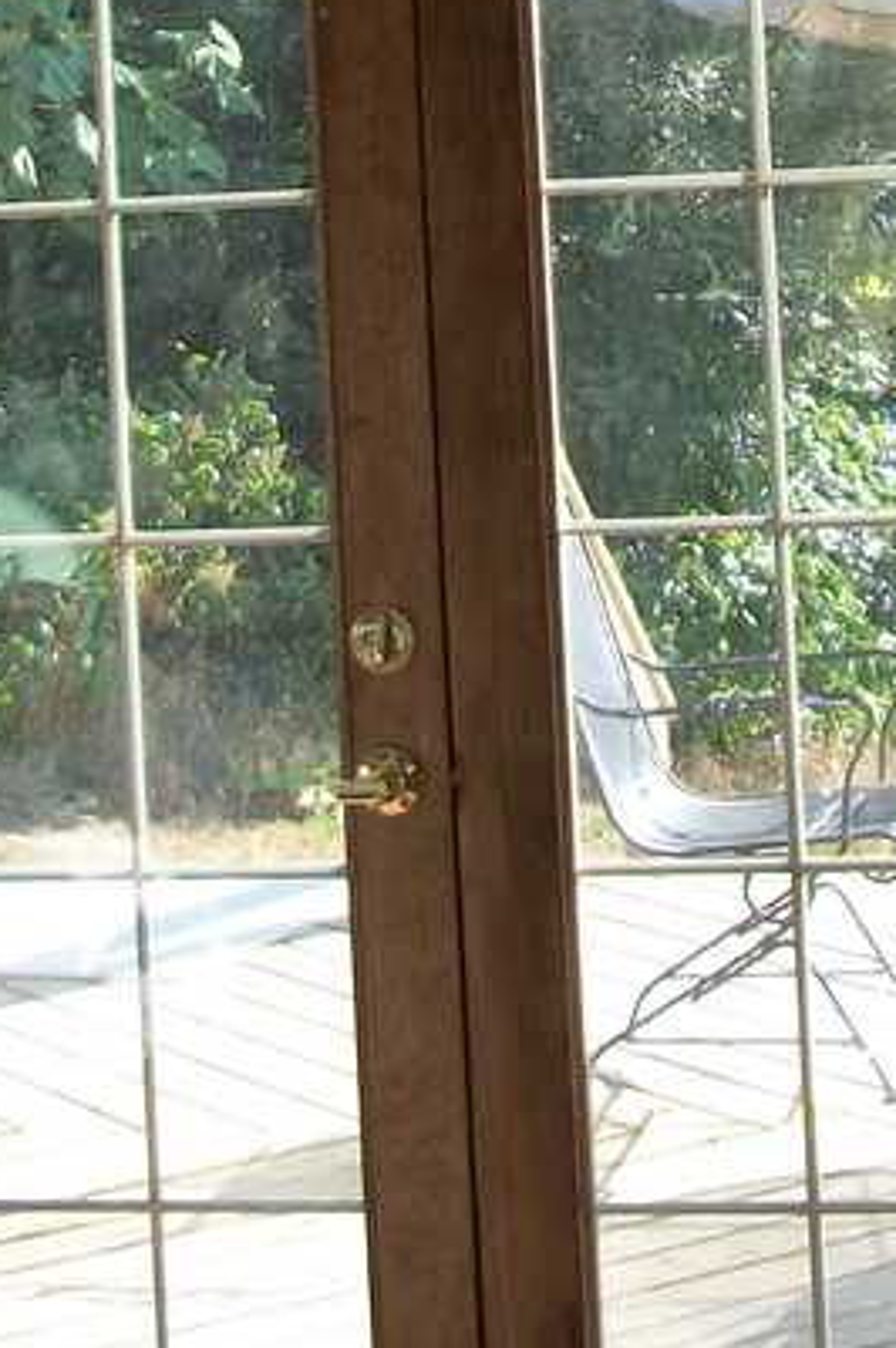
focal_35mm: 111
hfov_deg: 12.3
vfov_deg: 17.8
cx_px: 716
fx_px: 4151
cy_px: -142
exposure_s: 1/200
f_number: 2.9
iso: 80
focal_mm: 5.7
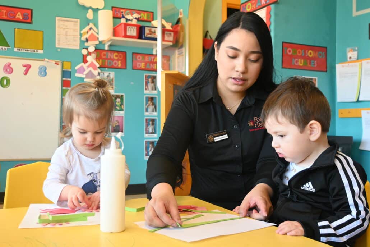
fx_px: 409
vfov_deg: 33.6
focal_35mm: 40
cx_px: 185
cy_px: 124
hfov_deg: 48.7
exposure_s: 1/125
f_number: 4.5
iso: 1000
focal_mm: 26.5
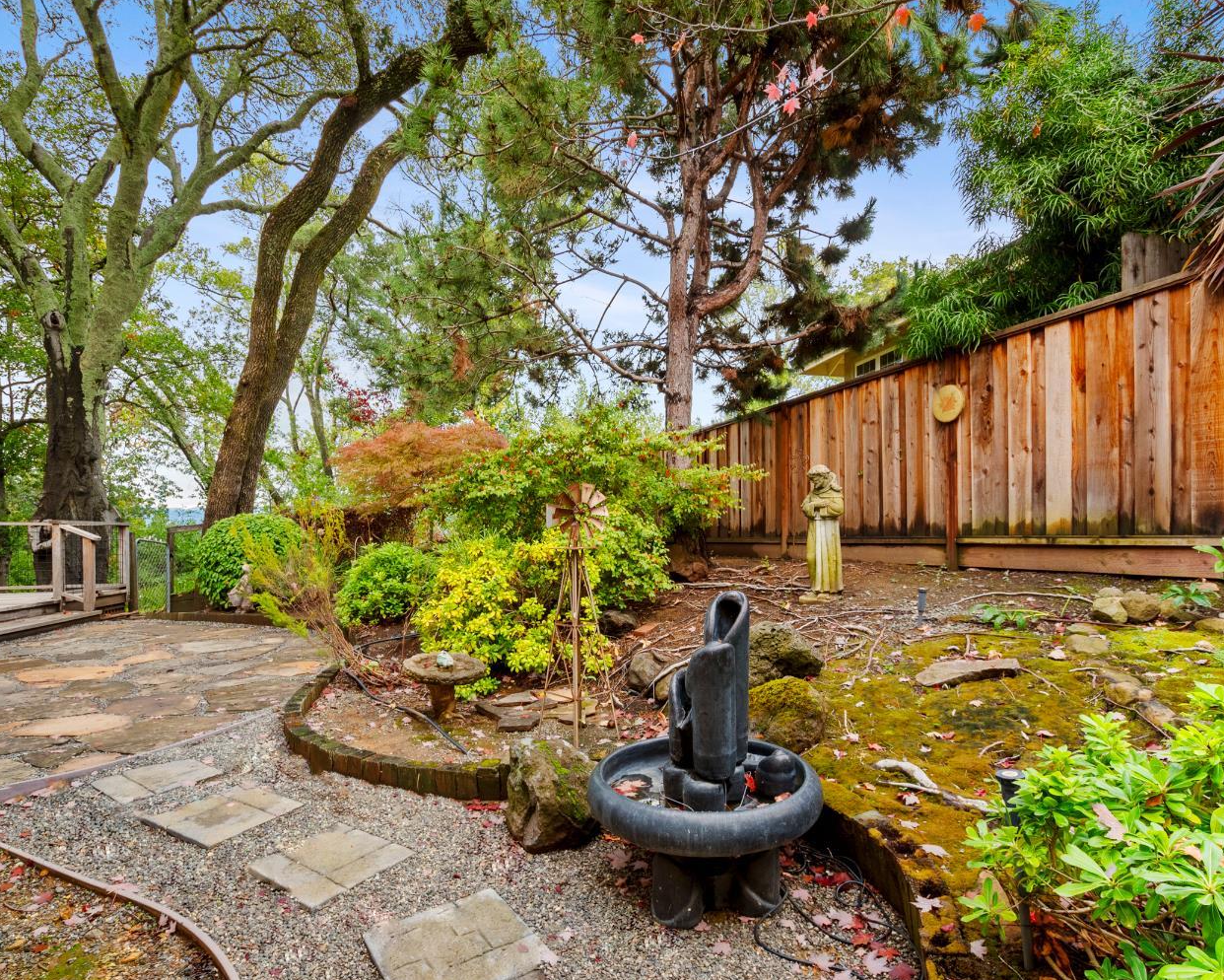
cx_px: 609
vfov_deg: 77.0
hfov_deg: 89.6
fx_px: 616
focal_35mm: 17
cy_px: 490
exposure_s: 1/25
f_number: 8
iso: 100
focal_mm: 10
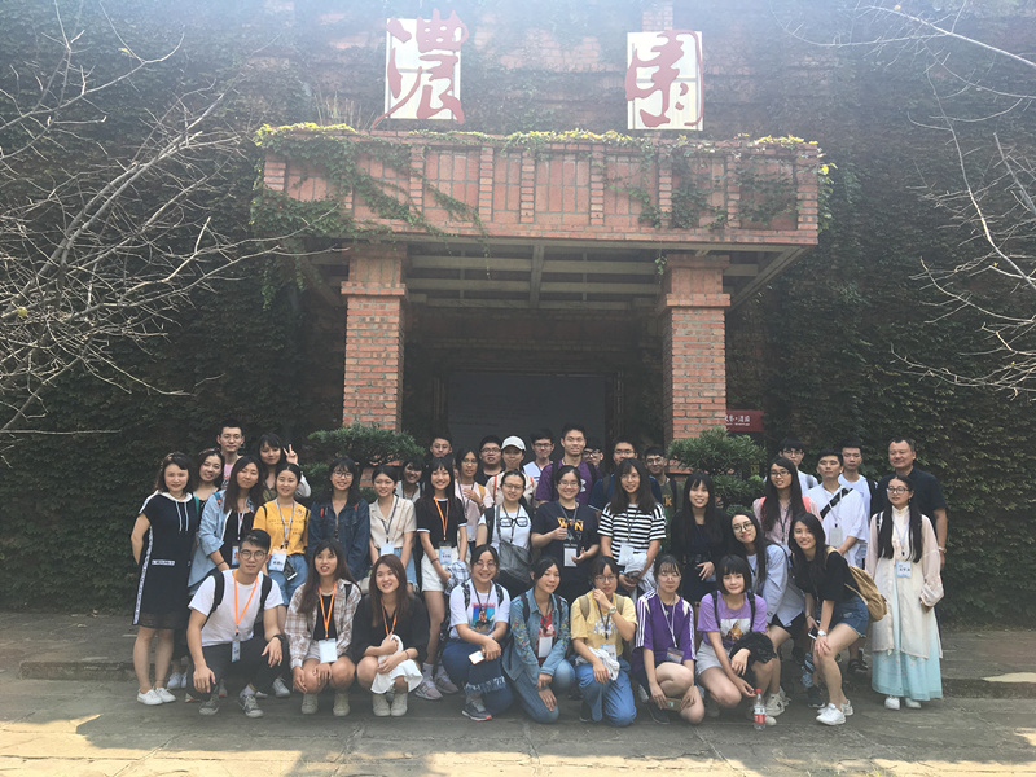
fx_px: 868
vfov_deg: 48.2
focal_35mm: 29
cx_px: 518
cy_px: 388
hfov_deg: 61.7
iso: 25
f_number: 2.2
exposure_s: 1/605
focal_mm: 4.15
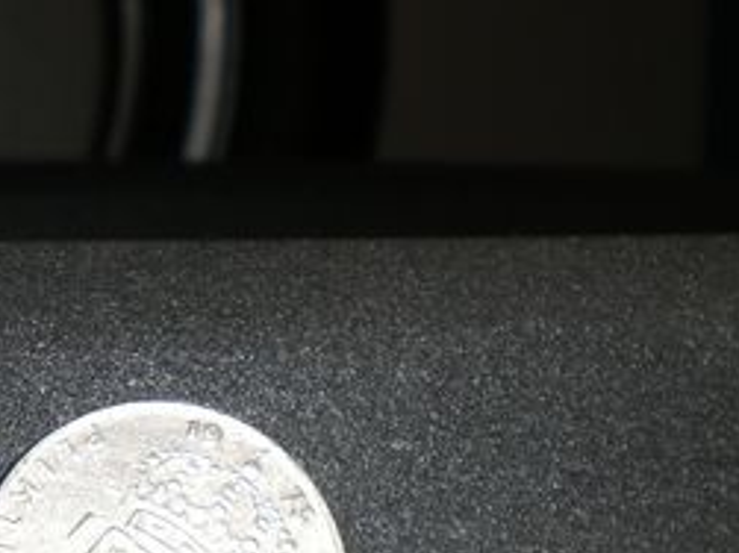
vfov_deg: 15.2
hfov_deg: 19.6
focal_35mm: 97
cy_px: 415
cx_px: -3
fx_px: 2070
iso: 50
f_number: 4.4
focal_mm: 6.3
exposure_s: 1/60
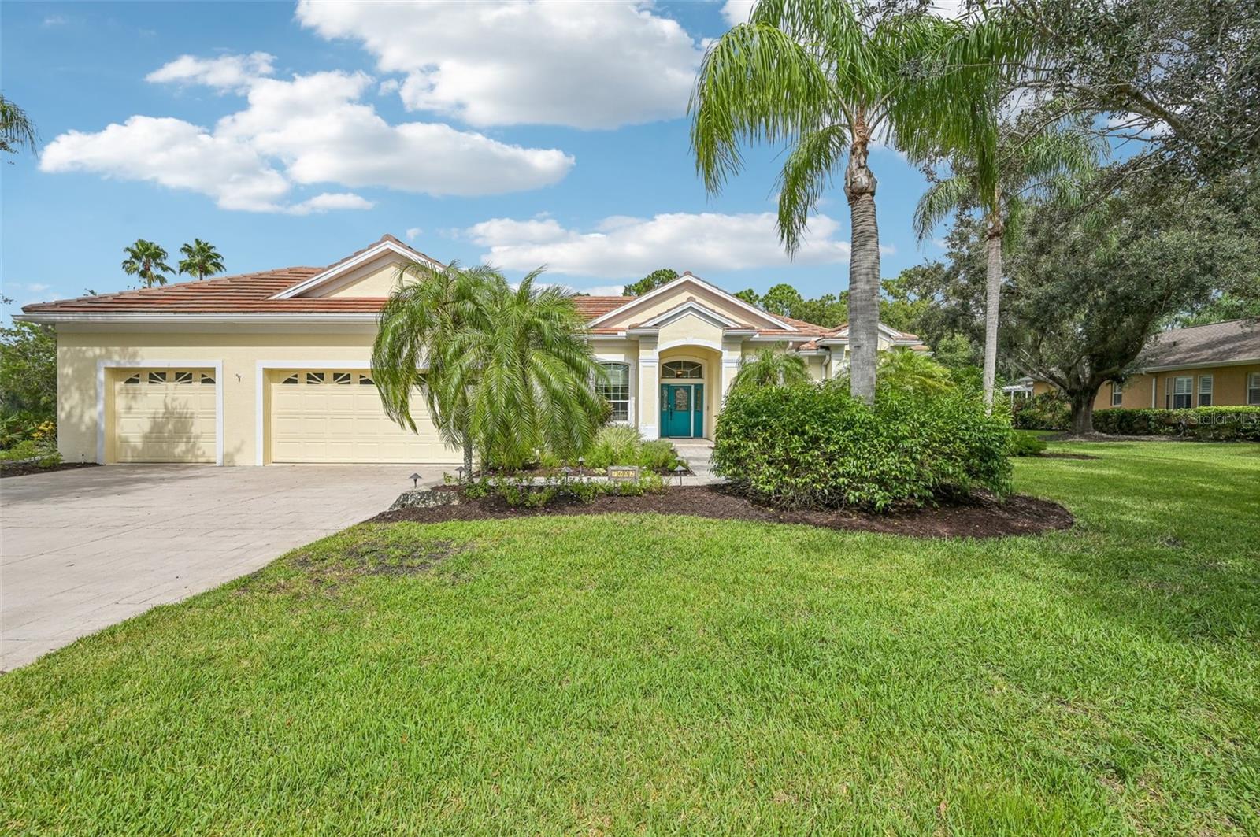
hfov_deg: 98.6
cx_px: 630
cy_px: 418
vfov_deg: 75.4
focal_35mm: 16
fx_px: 542
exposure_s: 1/1250
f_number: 8
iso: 400
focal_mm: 15.5
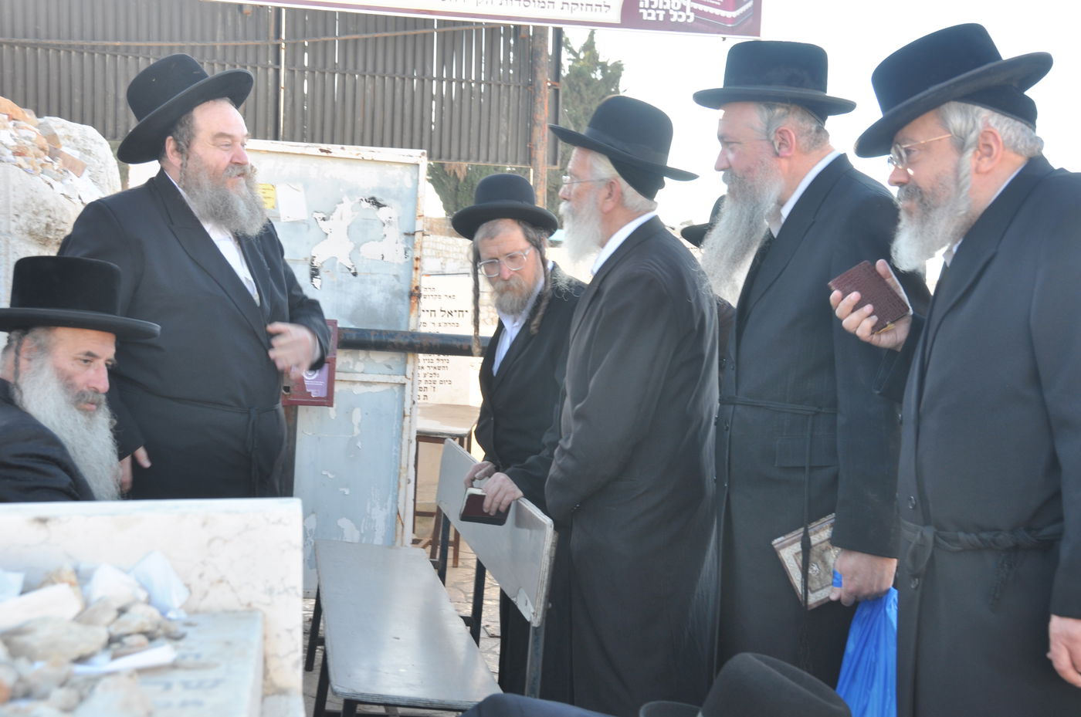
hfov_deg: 41.2
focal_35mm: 48
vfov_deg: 28.0
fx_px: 1439
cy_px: 358
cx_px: 540
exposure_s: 1/50
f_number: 7.1
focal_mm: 32
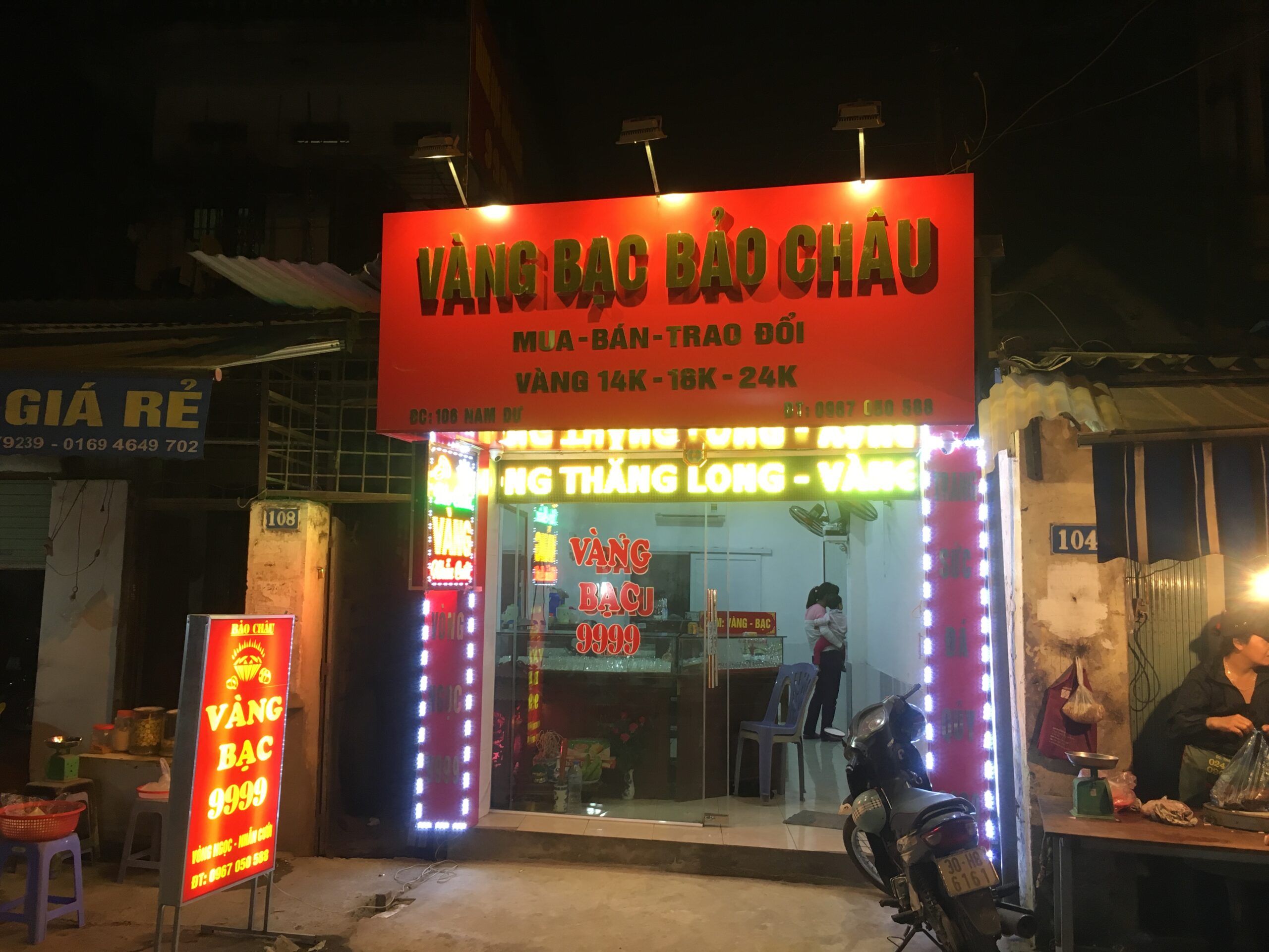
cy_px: 476
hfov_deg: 61.7
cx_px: 634
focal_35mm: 29
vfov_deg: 48.2
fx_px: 1063
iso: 80
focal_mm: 4.15
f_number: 2.2
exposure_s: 1/33
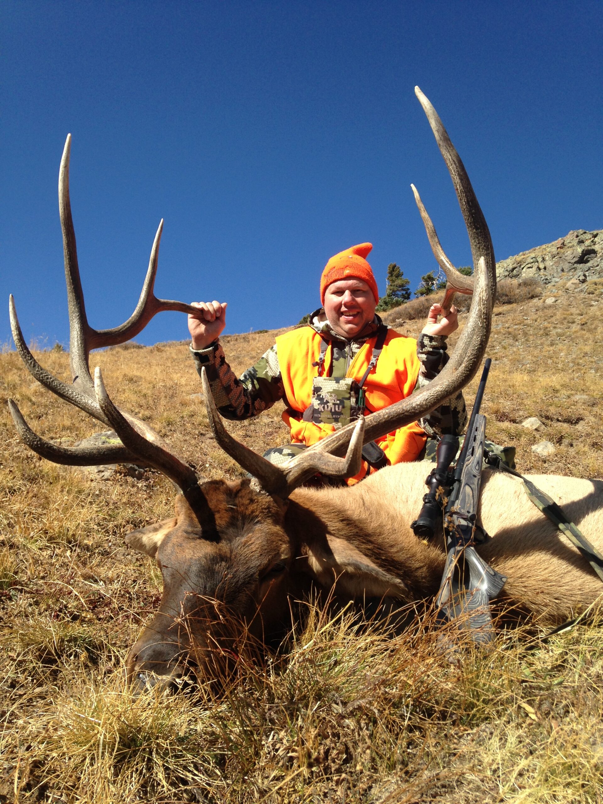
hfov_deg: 42.9
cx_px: 302
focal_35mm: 33
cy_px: 402
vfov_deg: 55.4
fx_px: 766
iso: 50
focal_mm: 4.12
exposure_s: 1/1085
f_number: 2.4
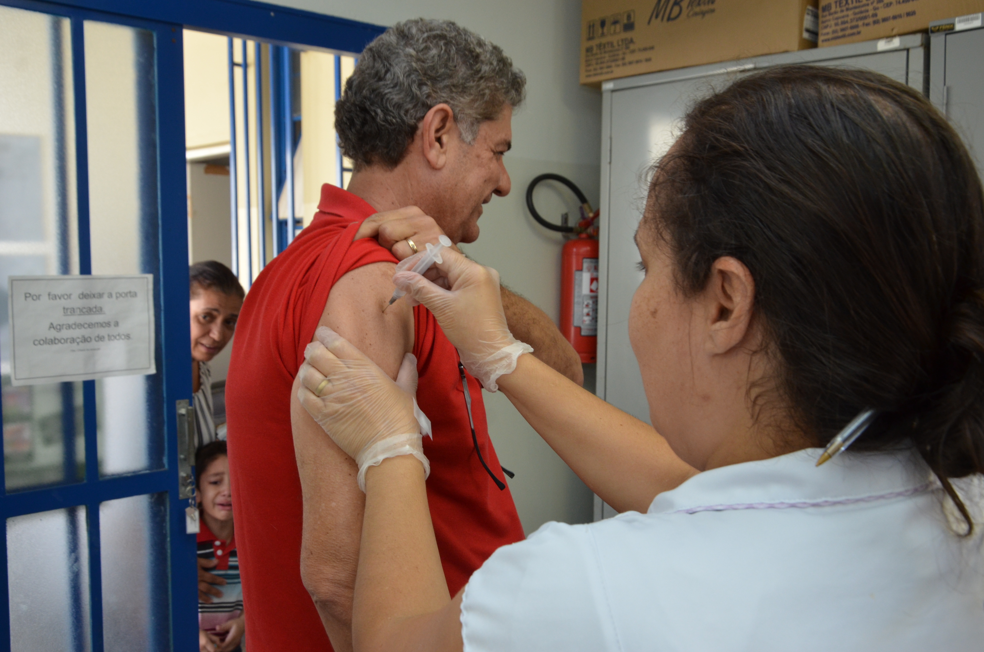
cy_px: 326
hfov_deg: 51.4
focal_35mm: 38
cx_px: 492
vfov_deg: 35.3
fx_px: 1023
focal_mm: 25
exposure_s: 1/60
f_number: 7.1
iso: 800
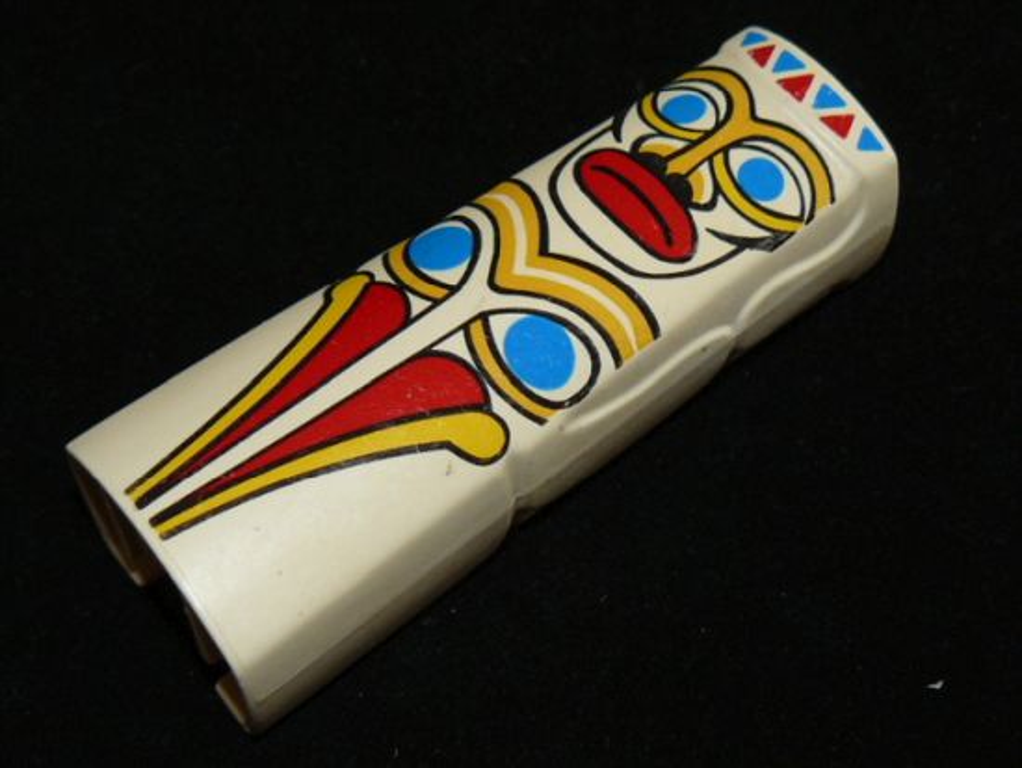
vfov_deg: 19.9
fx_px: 2186
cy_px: 384
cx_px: 511
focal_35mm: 74
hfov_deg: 26.3
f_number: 2.8
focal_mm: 8.2
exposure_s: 1/30
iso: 100
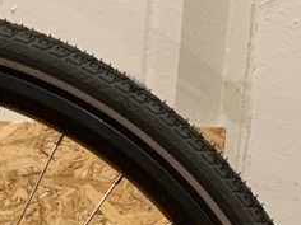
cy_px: 425
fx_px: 1226
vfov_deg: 9.9
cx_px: -167
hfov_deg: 13.1
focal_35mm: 141
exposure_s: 1/50
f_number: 1.8
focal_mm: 4.25
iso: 200
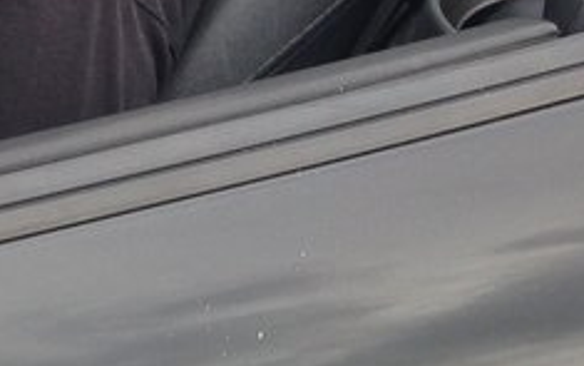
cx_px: -529
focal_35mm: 149
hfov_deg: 12.6
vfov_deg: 8.5
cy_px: -284
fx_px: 2372
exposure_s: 1/120
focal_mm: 4.12
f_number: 2.4
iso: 64
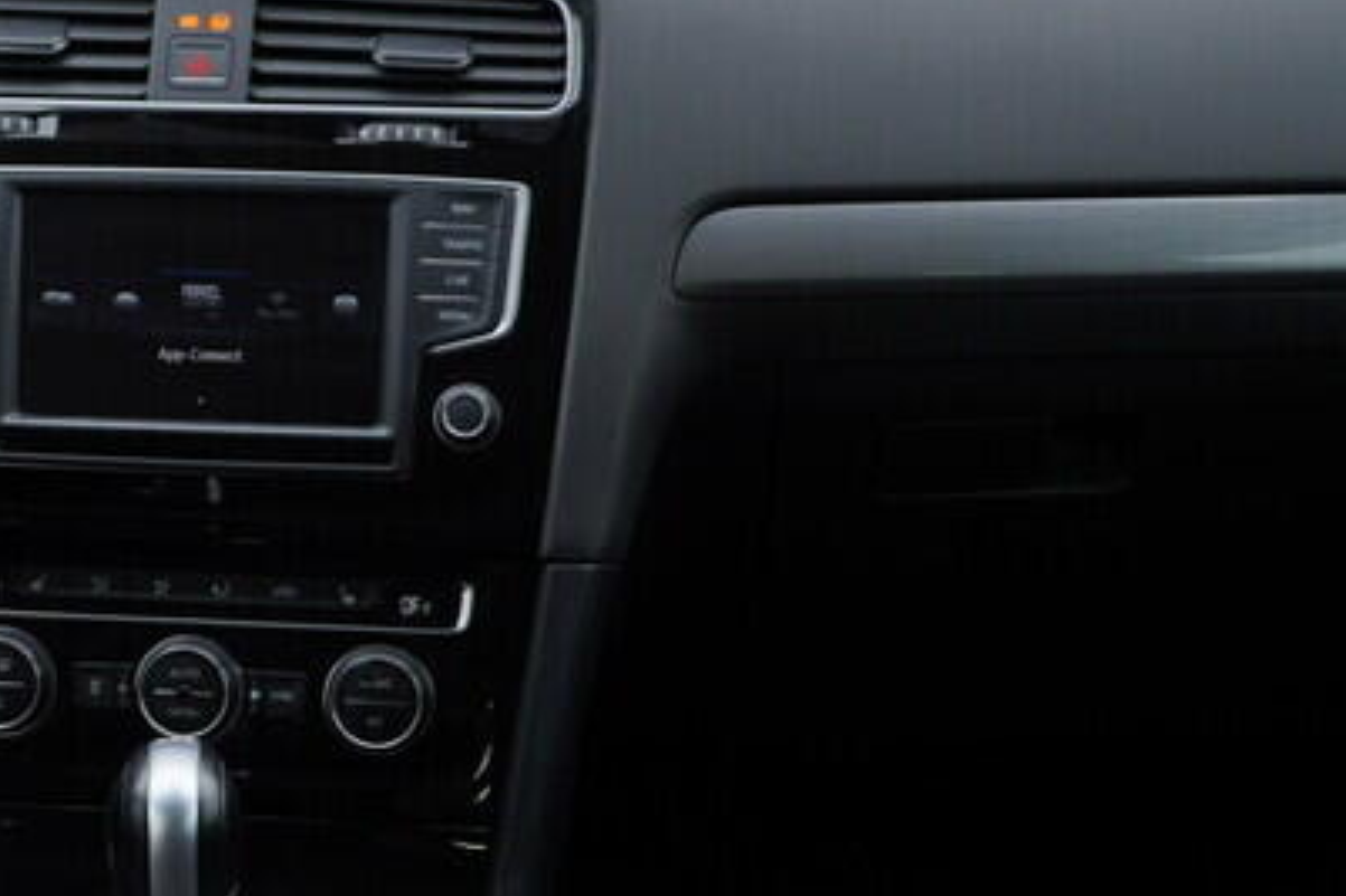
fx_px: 3438
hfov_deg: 21.8
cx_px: 198
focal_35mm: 92
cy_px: 243
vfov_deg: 14.8
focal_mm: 24
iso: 125
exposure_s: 1/50
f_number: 3.2
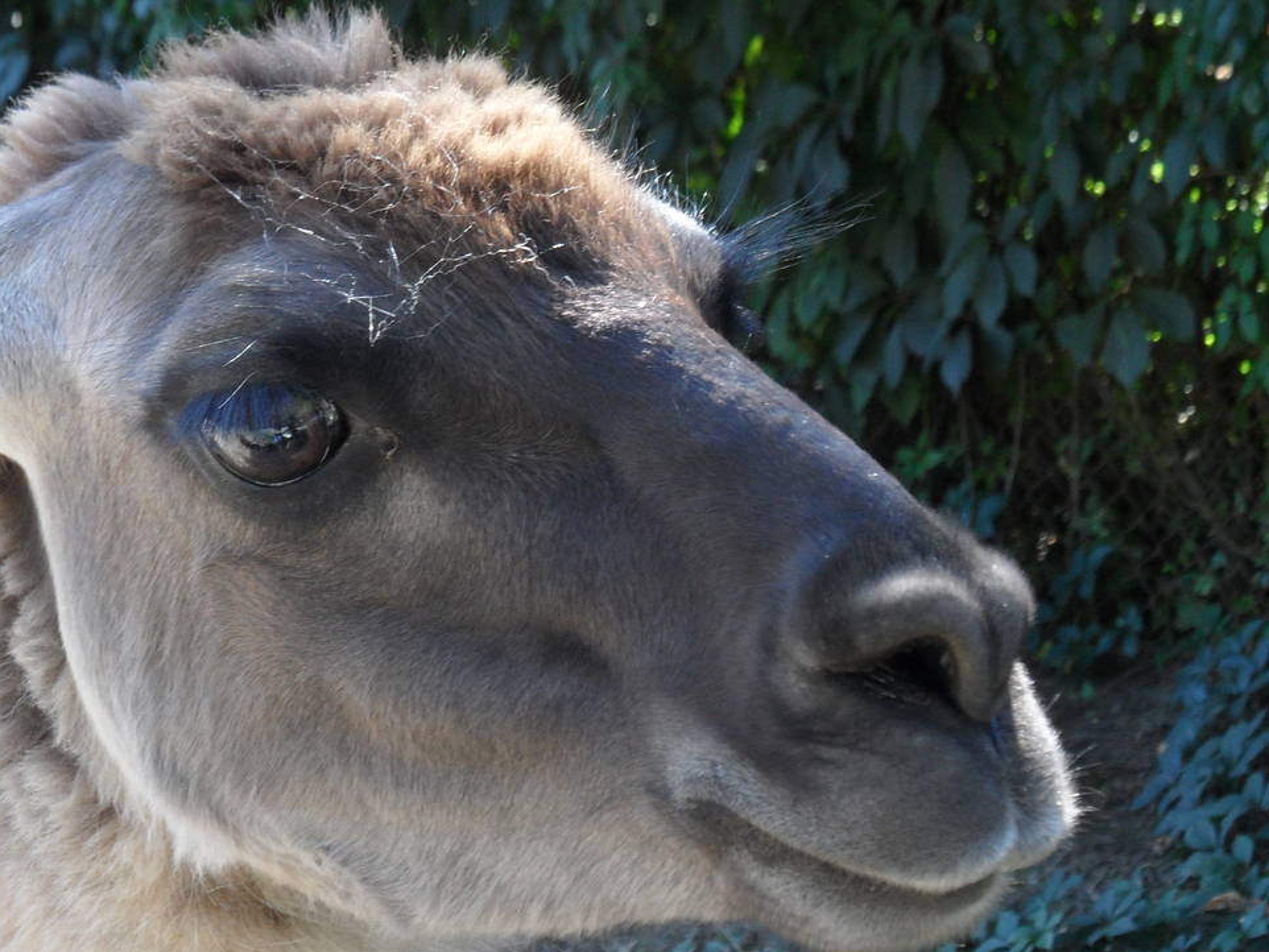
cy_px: 570
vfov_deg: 11.1
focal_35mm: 133
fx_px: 4877
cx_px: 389
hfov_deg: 14.8
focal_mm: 13.2
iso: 100
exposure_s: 1/45
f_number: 4.2
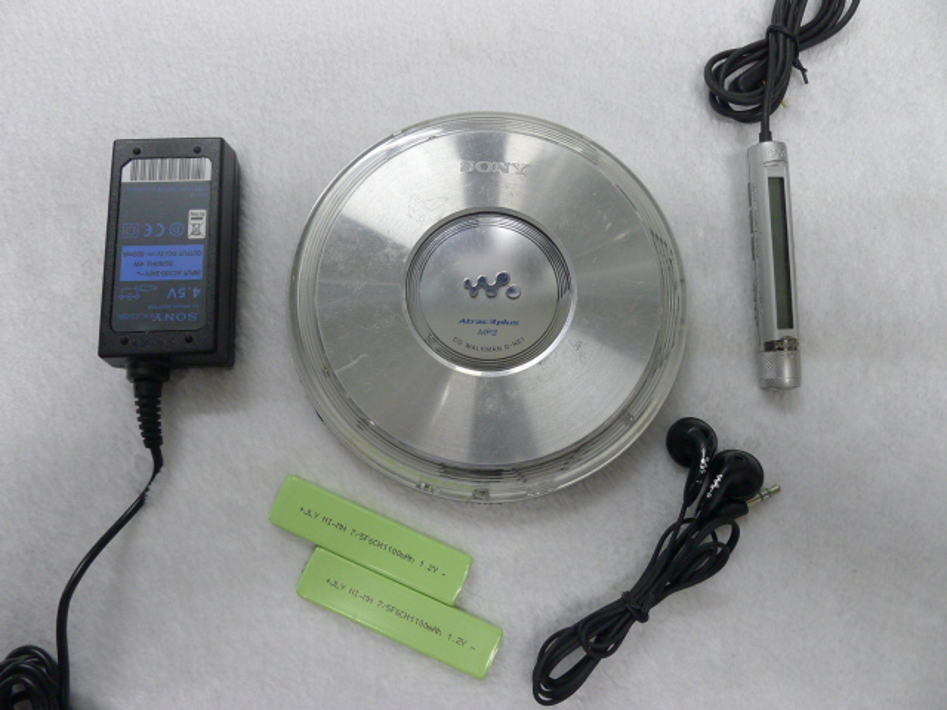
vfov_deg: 56.8
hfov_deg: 71.6
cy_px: 355
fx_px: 657
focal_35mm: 24
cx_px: 474
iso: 400
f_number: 3.2
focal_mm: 5.1
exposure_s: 1/15
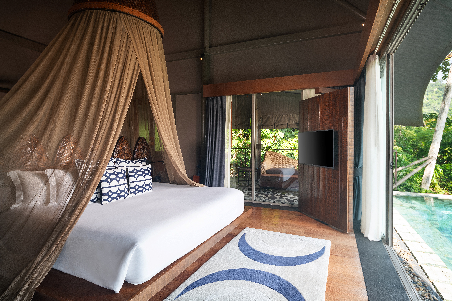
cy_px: 150
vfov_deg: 64.5
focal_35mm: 19
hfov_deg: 86.9
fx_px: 238
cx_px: 226
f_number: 8
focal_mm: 19
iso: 320
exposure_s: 1/25
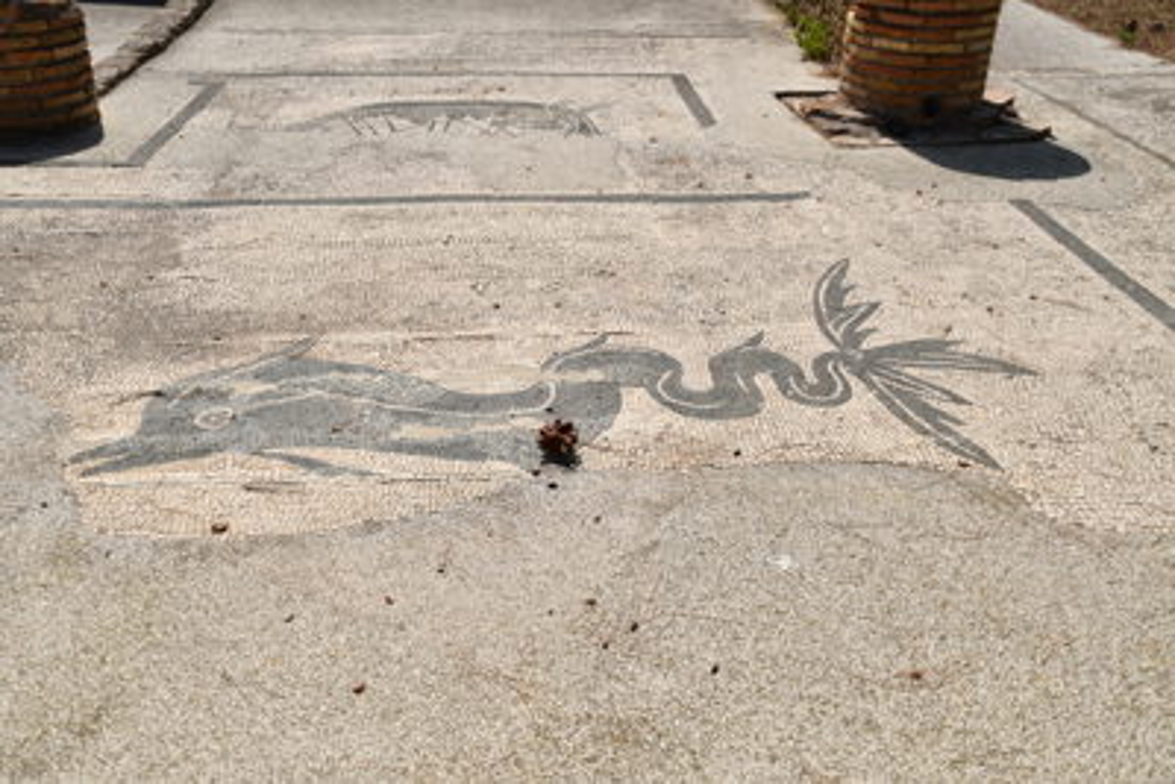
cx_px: 588
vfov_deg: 40.0
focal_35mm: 33
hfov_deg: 57.2
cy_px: 392
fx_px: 1077
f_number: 4
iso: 100
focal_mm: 22
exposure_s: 1/1600
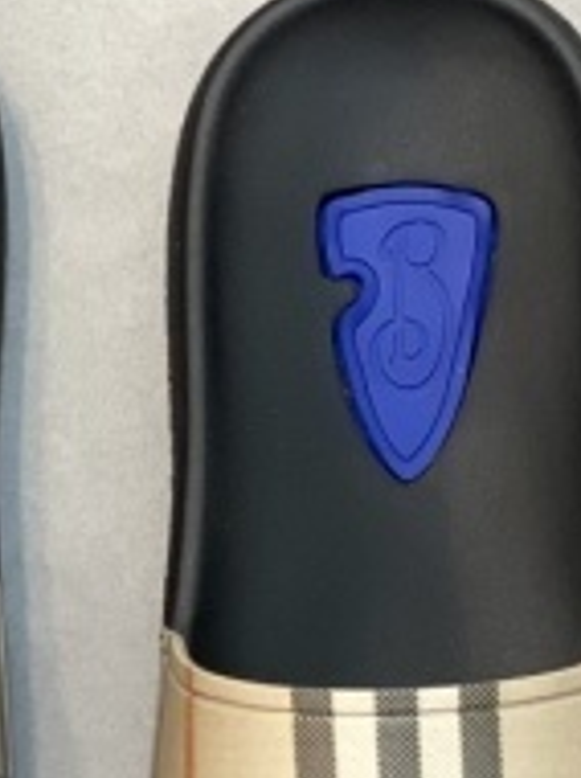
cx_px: 0
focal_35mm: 219
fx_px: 4912
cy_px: 860
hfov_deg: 6.7
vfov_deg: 9.0
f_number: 2
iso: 160
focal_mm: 6
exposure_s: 1/100
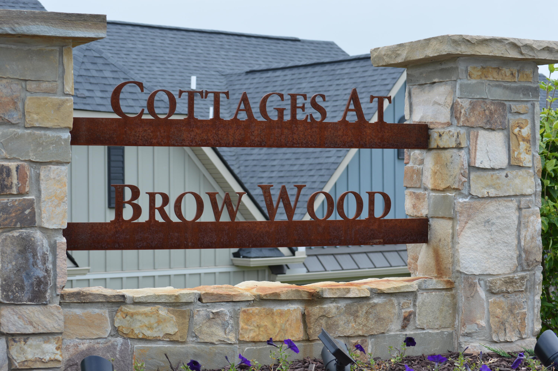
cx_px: 279
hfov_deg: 24.6
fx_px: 1277
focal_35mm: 82
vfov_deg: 16.5
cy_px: 186
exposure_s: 1/160
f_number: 6.3
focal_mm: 55
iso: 100
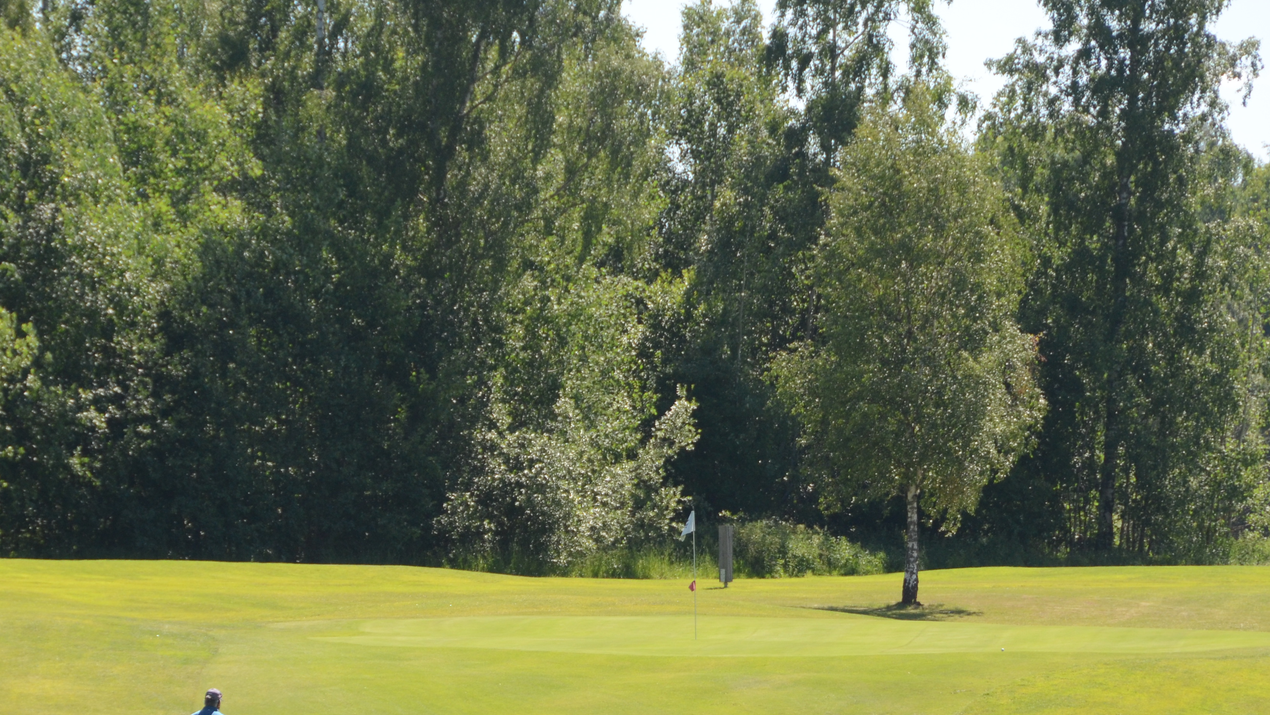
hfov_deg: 6.1
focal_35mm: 351
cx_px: 644
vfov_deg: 3.5
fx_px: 11821
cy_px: 541
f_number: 5.6
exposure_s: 1/1000
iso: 400
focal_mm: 150
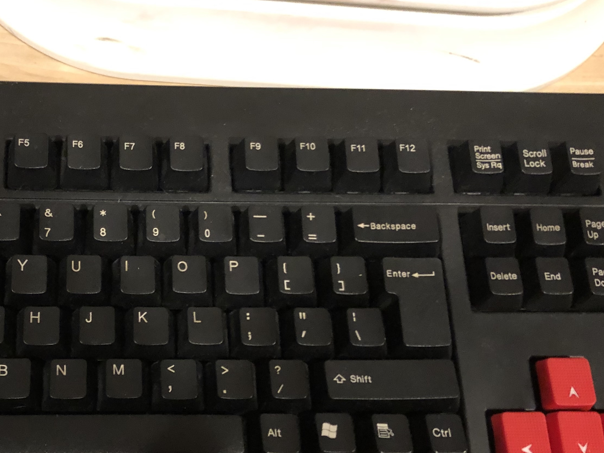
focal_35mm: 51
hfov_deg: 36.6
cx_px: 147
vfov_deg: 28.4
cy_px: 291
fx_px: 890
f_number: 1.8
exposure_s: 1/5
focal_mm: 3.99
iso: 100
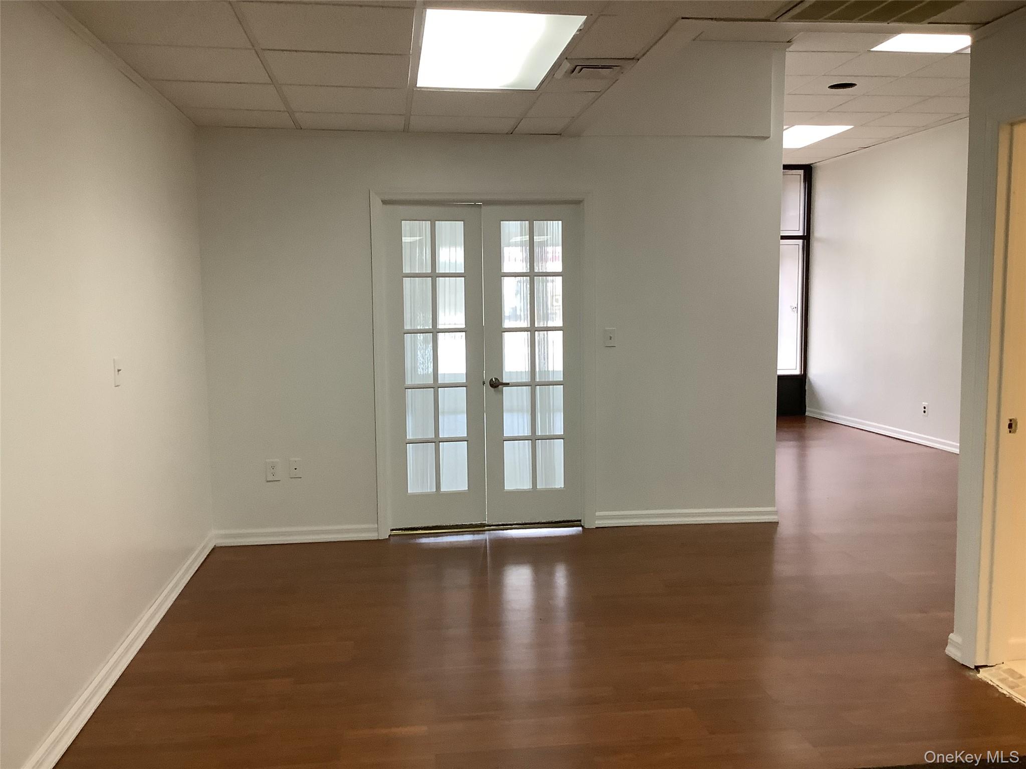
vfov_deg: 45.4
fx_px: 919
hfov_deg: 58.4
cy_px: 384
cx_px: 513
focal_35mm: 31
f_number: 2.4
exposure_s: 1/60
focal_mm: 3.3
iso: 160
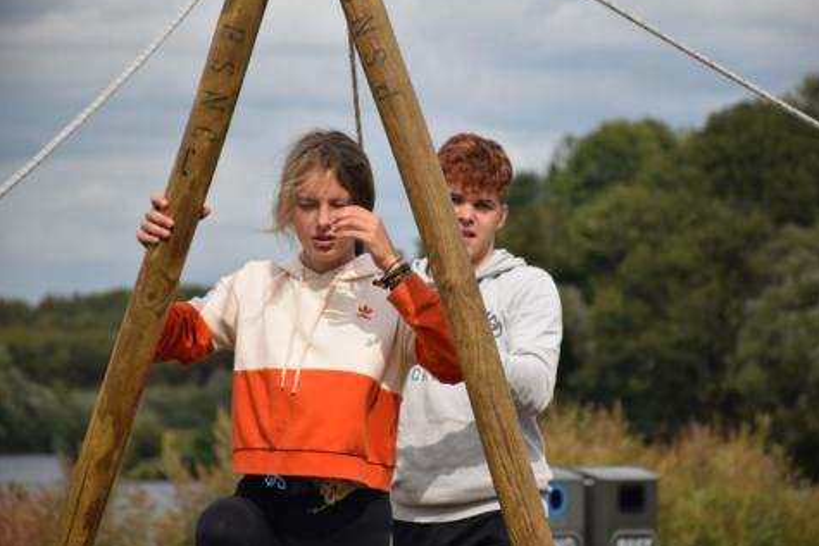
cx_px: 429
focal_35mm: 221
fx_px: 5029
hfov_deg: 9.3
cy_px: 265
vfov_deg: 6.2
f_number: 7.1
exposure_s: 1/1600
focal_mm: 140
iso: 400
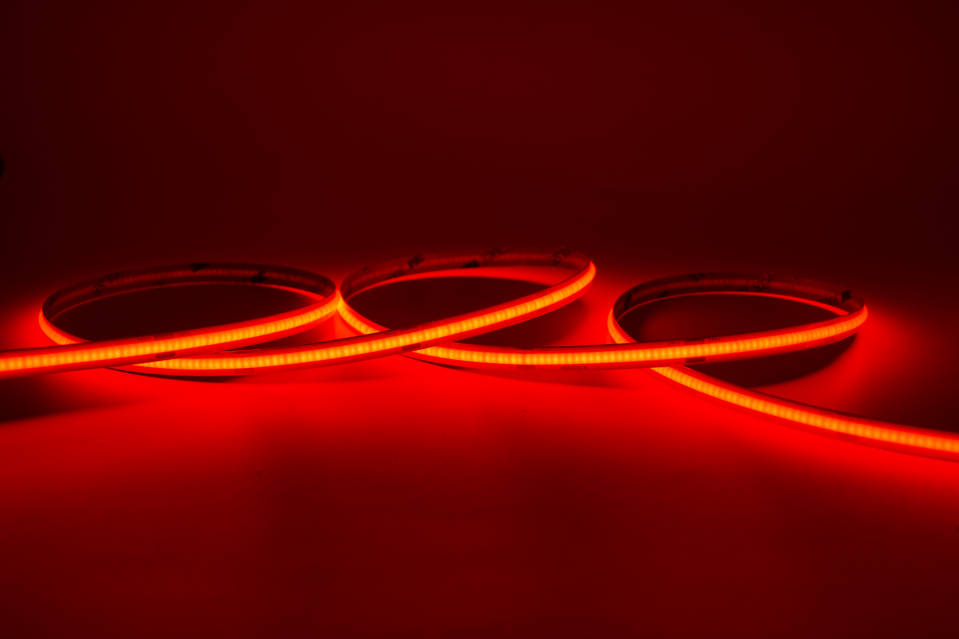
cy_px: 320
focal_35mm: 46
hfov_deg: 42.7
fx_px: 1225
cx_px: 480
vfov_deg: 29.2
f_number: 9
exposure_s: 1/125
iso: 50
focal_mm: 46
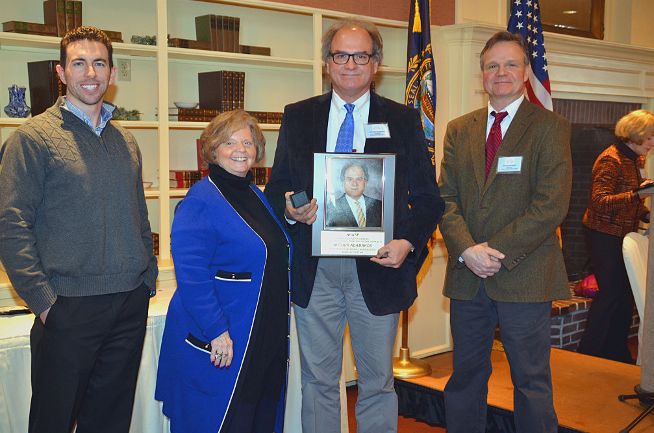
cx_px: 317
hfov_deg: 45.0
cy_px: 211
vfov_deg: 30.7
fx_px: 790
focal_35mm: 44
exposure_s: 1/60
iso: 800
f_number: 4
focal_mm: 25
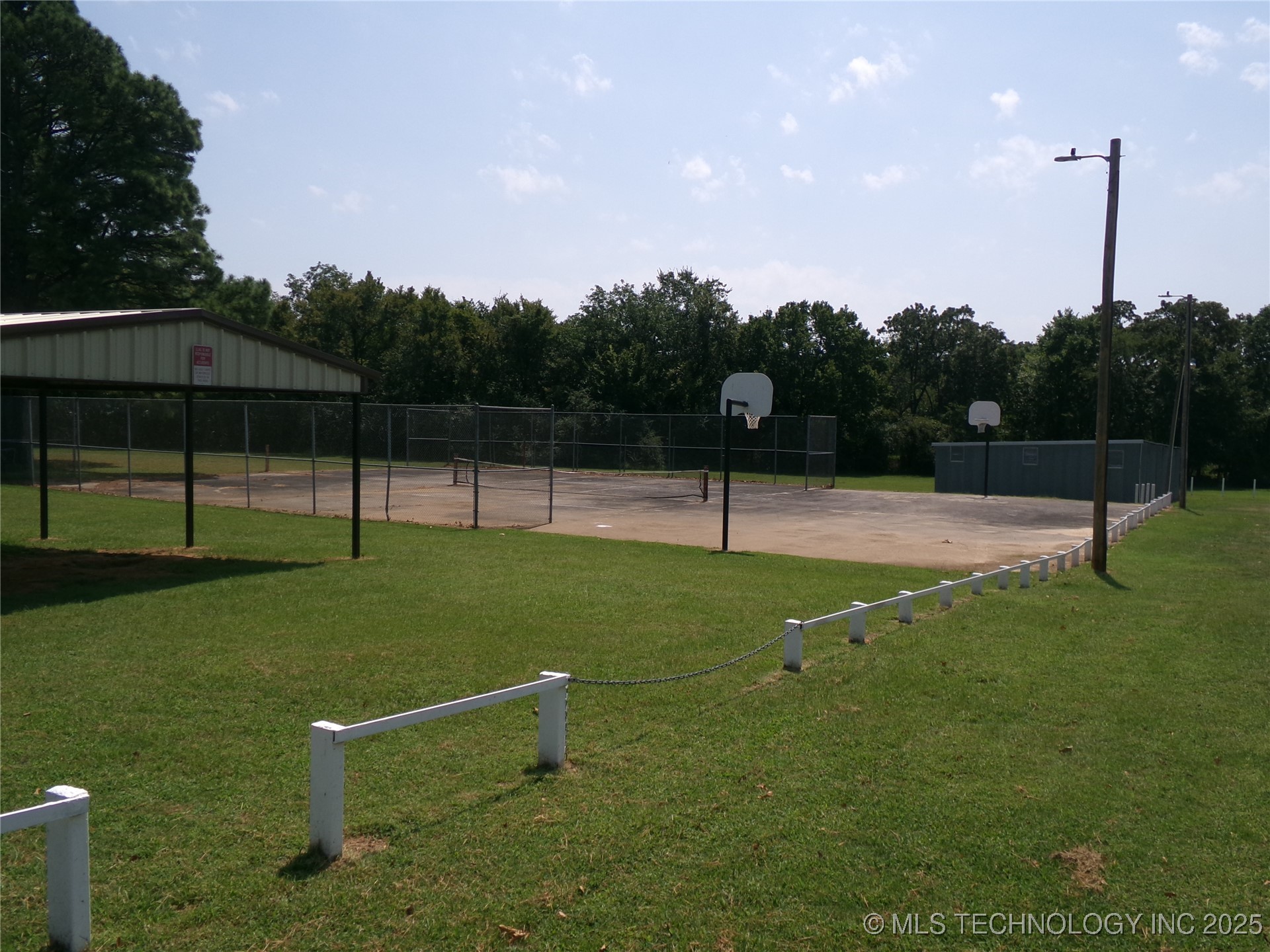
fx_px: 1027
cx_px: 635
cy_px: 476
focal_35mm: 28
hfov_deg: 63.4
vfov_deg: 49.7
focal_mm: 5
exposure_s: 1/180
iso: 100
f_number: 11.31
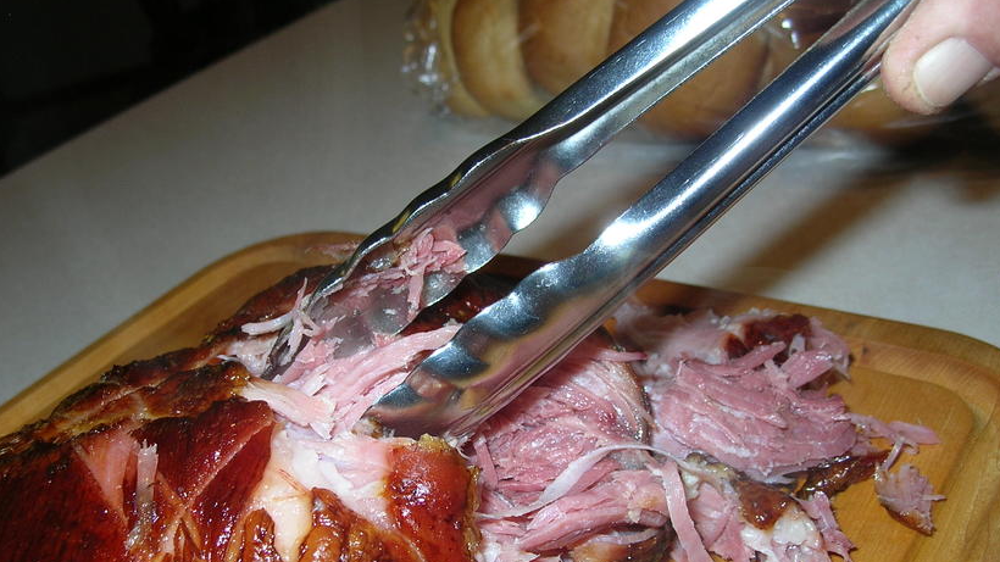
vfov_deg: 27.6
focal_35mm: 43
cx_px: 483
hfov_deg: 47.4
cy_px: 365
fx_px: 1140
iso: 50
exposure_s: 1/60.1
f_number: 2.7
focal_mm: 6
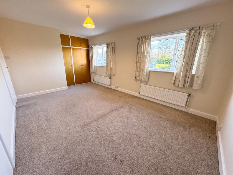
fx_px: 94
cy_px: 88
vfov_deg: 85.7
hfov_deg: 102.1
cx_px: 116
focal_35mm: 14
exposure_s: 1/100
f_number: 2.2
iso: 160
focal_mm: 2.22
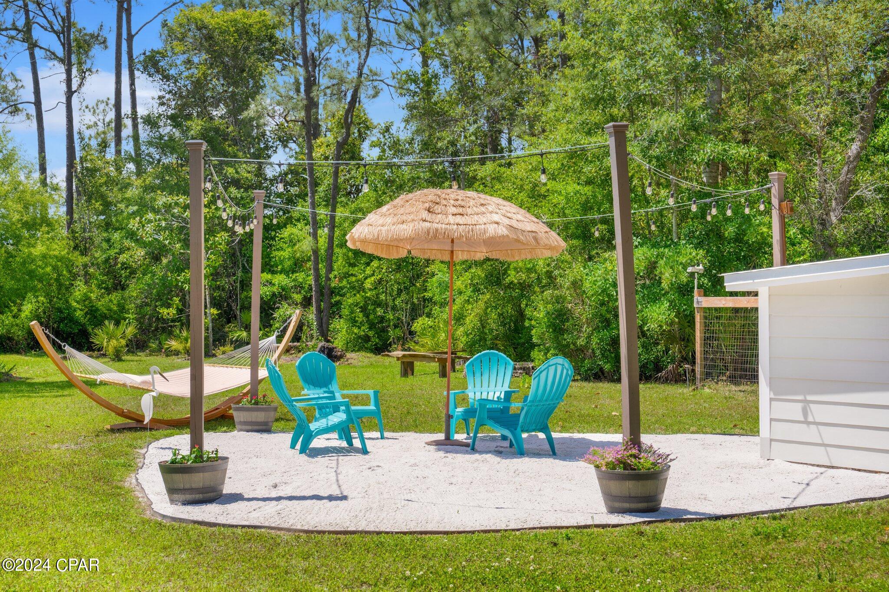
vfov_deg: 24.2
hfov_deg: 35.6
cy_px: 296
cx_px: 444
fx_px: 1383
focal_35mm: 56
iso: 500
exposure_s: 1/640
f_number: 7.1
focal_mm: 56
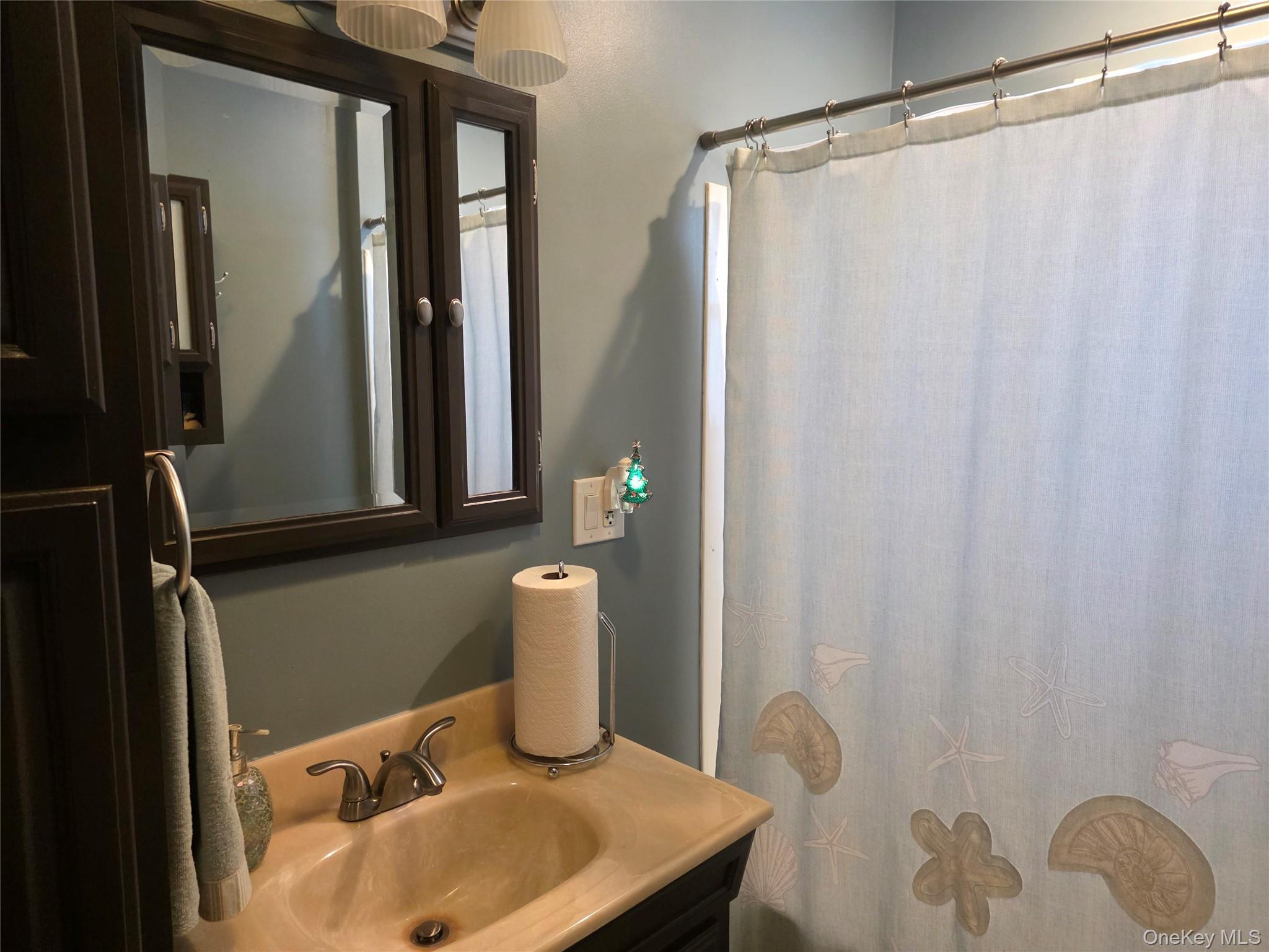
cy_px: 476
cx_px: 634
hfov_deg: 73.9
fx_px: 843
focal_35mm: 23
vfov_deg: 58.9
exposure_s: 1/120
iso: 640
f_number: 1.7
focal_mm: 6.3
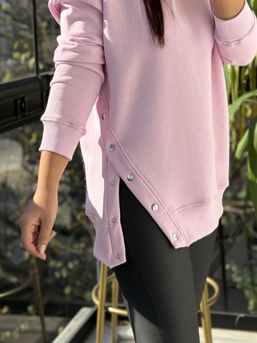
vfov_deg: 24.3
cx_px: 161
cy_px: 68
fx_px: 782
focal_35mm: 79
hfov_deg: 18.6
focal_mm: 6.76
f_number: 1.78
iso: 80
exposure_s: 1/1242
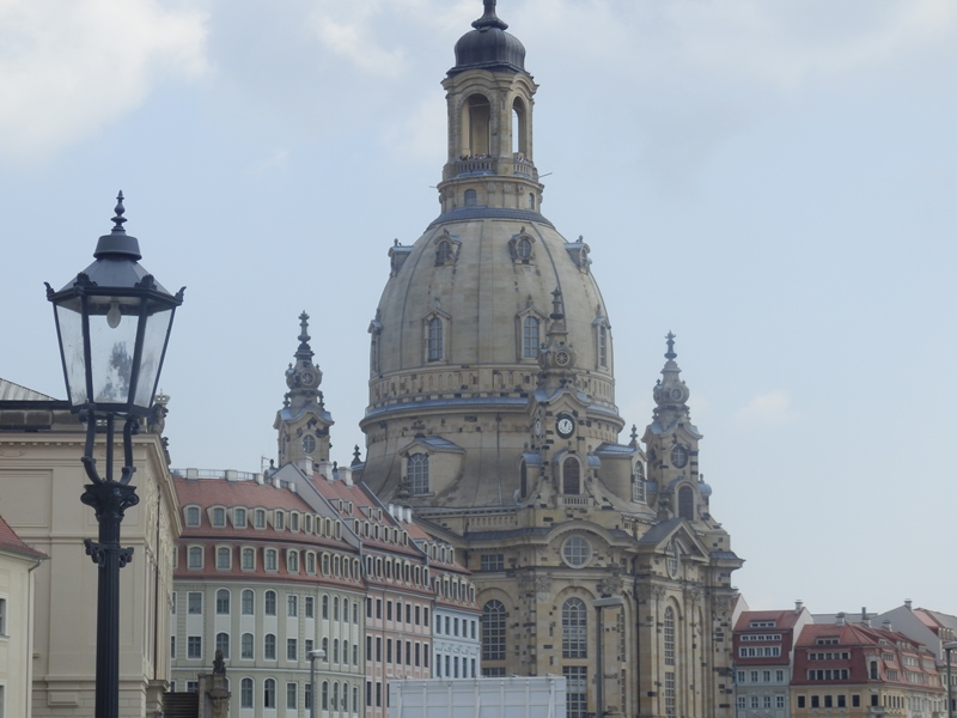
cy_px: 359
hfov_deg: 20.2
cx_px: 478
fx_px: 2682
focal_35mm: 97
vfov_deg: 15.2
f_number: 4.9
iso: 80
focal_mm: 17.3
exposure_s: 1/400
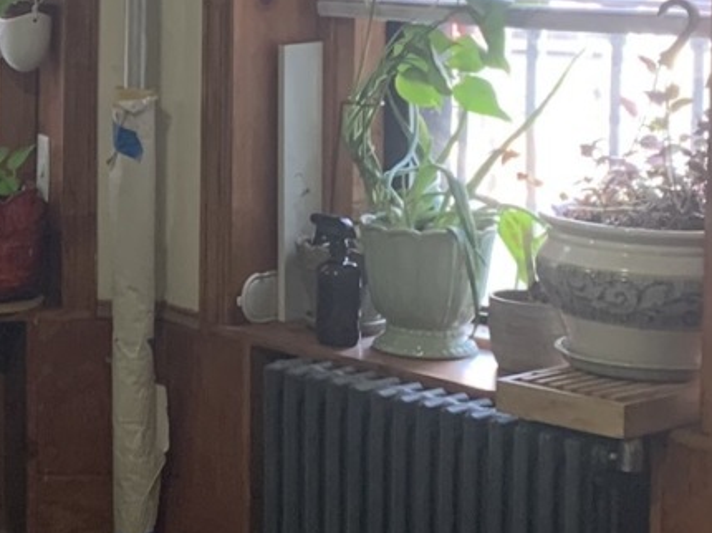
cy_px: 55
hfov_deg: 16.1
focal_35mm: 112
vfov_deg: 13.1
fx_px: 2302
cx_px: -359
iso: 250
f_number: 1.8
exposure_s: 1/40
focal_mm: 4.25
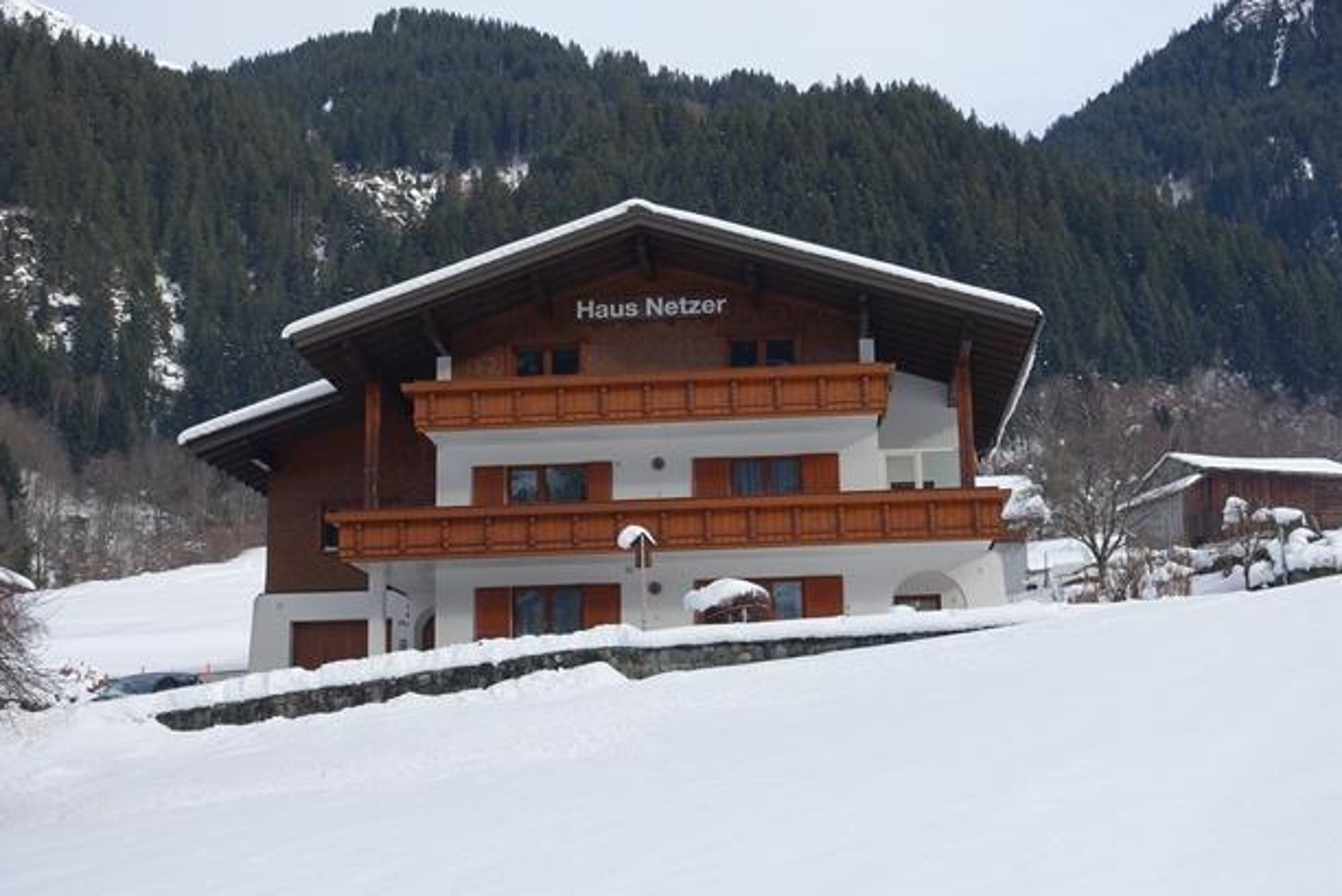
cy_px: 457
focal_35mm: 48
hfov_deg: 41.1
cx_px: 679
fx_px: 1790
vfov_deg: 28.1
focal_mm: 16.84
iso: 125
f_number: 5.6
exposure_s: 1/400
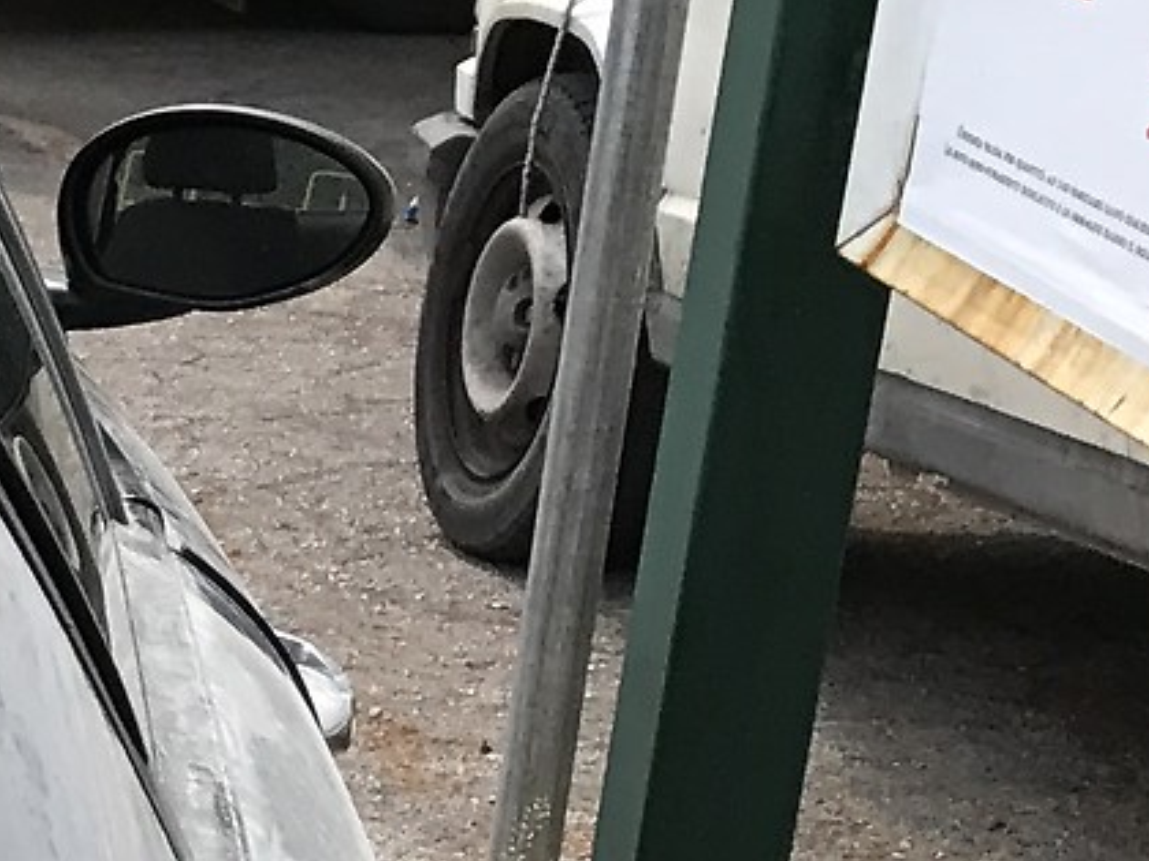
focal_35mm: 160
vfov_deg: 9.2
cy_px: 1050
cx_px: -2093
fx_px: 5311
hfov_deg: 9.9
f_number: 1.8
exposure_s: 1/1350
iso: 20
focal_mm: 3.99
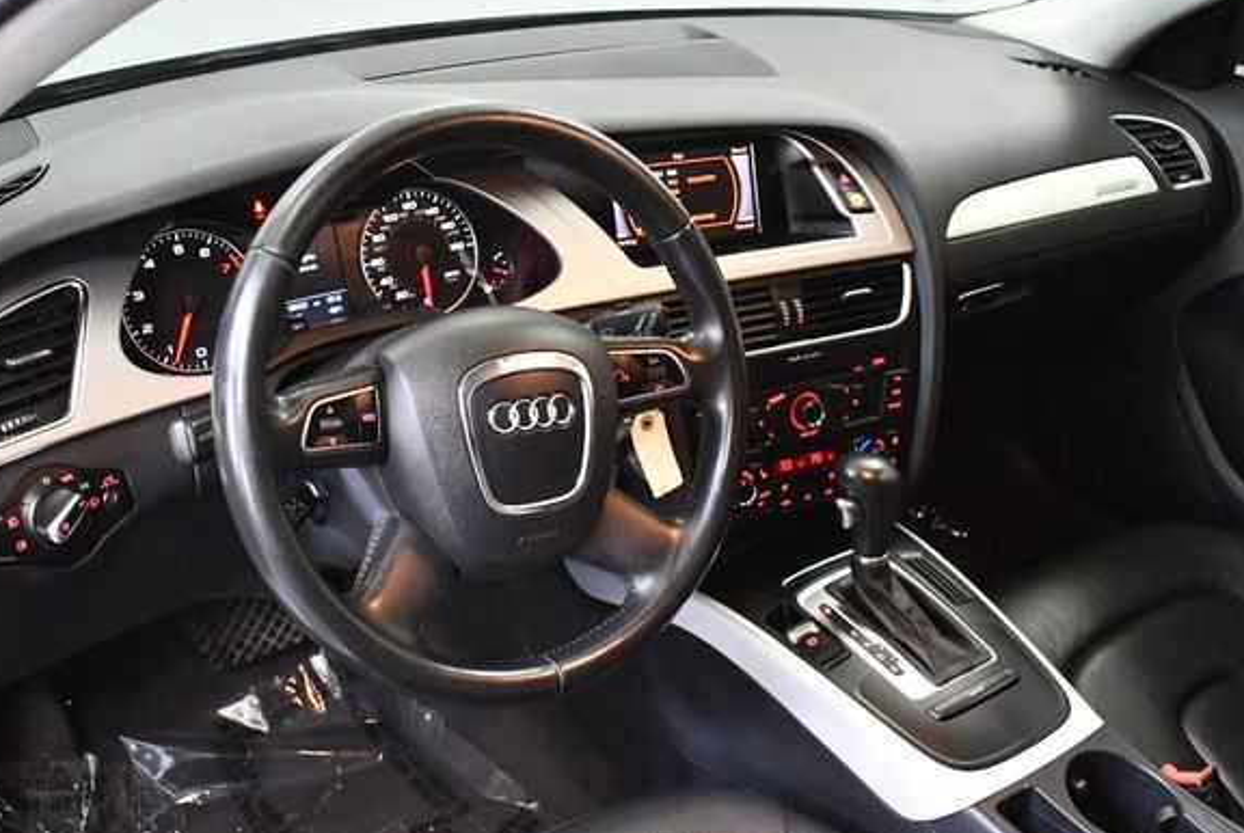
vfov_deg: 33.5
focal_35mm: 40
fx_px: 1384
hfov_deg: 48.4
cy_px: 431
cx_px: 624
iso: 3200
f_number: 3.5
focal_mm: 18
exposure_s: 1/80
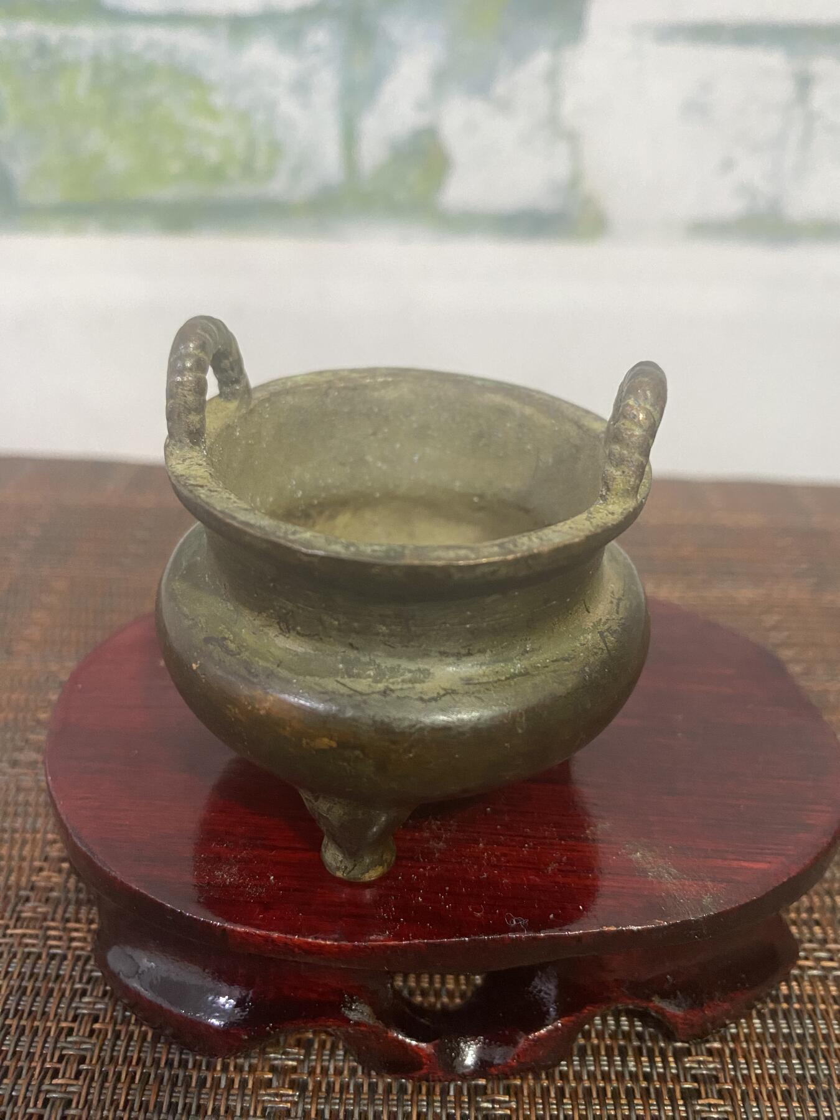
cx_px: 420
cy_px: 560
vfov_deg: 67.3
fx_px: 841
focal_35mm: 26
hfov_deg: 53.1
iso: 320
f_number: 1.8
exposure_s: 1/50
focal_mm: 4.25
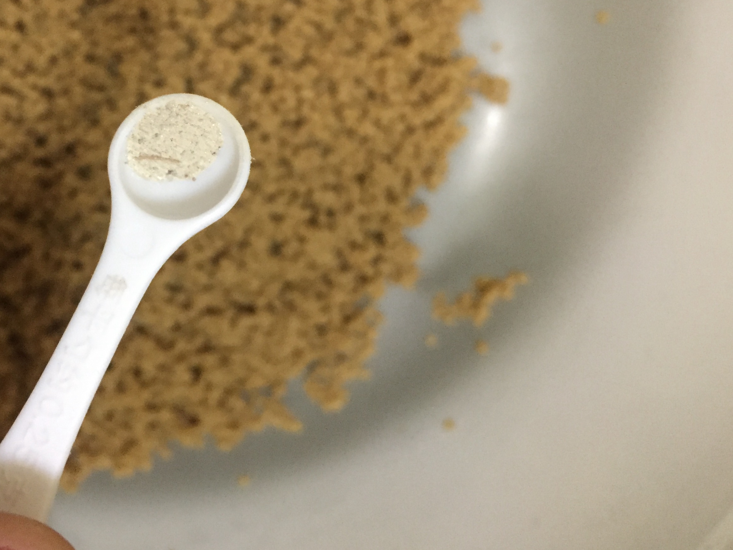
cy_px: 187
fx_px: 847
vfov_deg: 35.6
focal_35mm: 40
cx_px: 245
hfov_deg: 46.1
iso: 320
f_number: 2.2
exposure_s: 1/17
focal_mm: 4.15
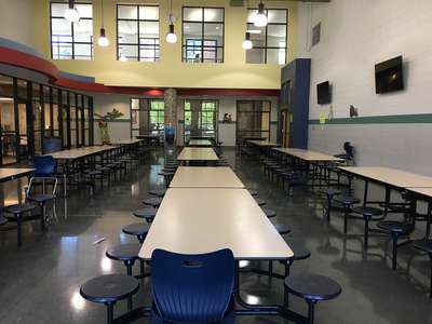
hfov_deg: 61.7
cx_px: 216
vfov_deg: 48.2
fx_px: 362
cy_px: 162
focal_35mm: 29
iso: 40
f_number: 2.2
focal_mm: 4.15
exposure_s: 1/30
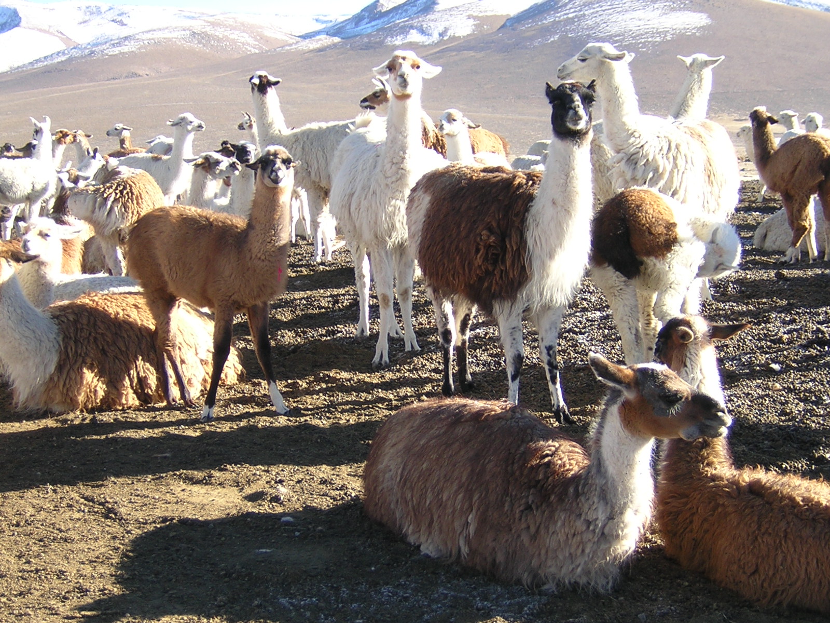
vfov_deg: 19.1
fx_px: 1846
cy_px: 312
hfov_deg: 25.3
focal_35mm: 77
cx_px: 415
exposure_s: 1/140
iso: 100
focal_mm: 10.1
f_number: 3.9
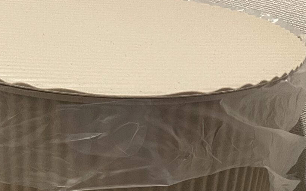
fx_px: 717
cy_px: 217
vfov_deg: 14.8
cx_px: 96
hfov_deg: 23.9
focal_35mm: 86
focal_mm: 4.2
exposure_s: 1/50
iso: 400
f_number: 1.6
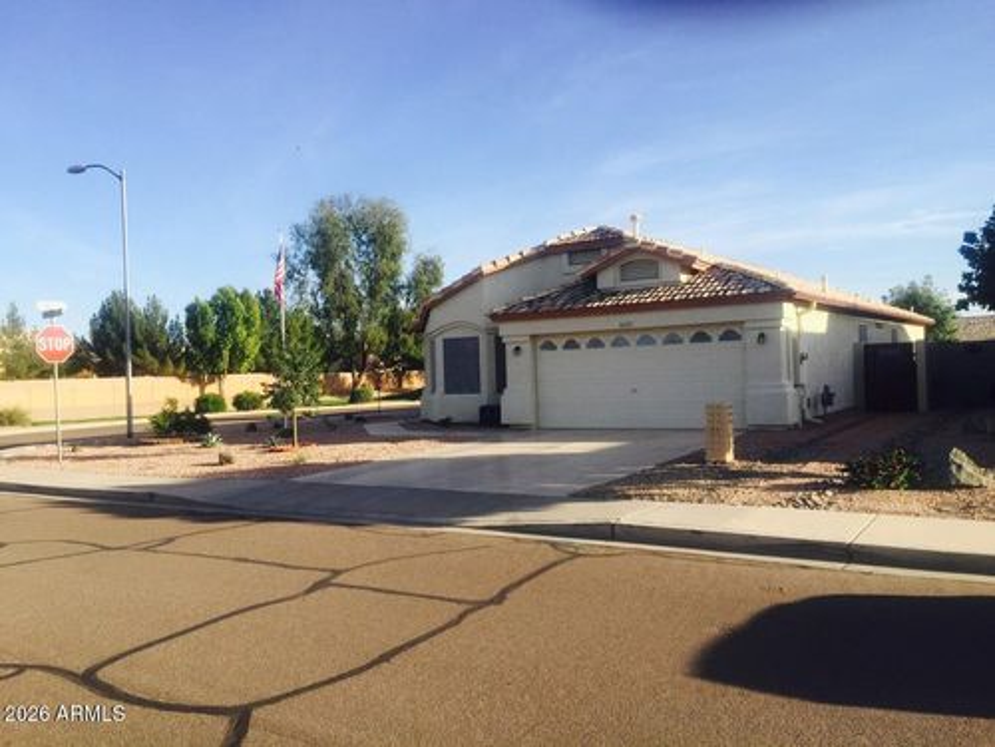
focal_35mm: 29
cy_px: 374
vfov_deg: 48.2
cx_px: 498
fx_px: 834
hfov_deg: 61.7
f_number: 2.2
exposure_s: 1/1236
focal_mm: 4.15
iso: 32
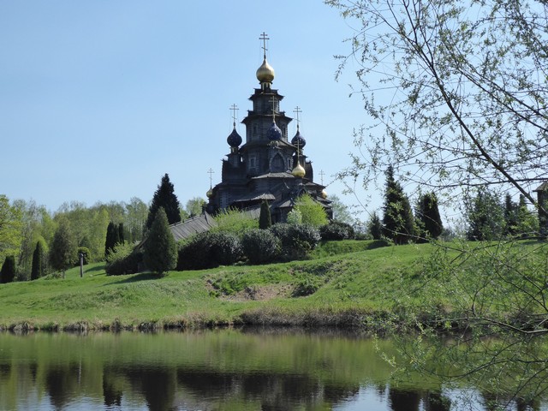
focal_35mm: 49
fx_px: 776
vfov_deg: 29.7
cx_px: 274
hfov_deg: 38.9
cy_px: 206
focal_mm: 8.4
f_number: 4.5
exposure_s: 1/800
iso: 160
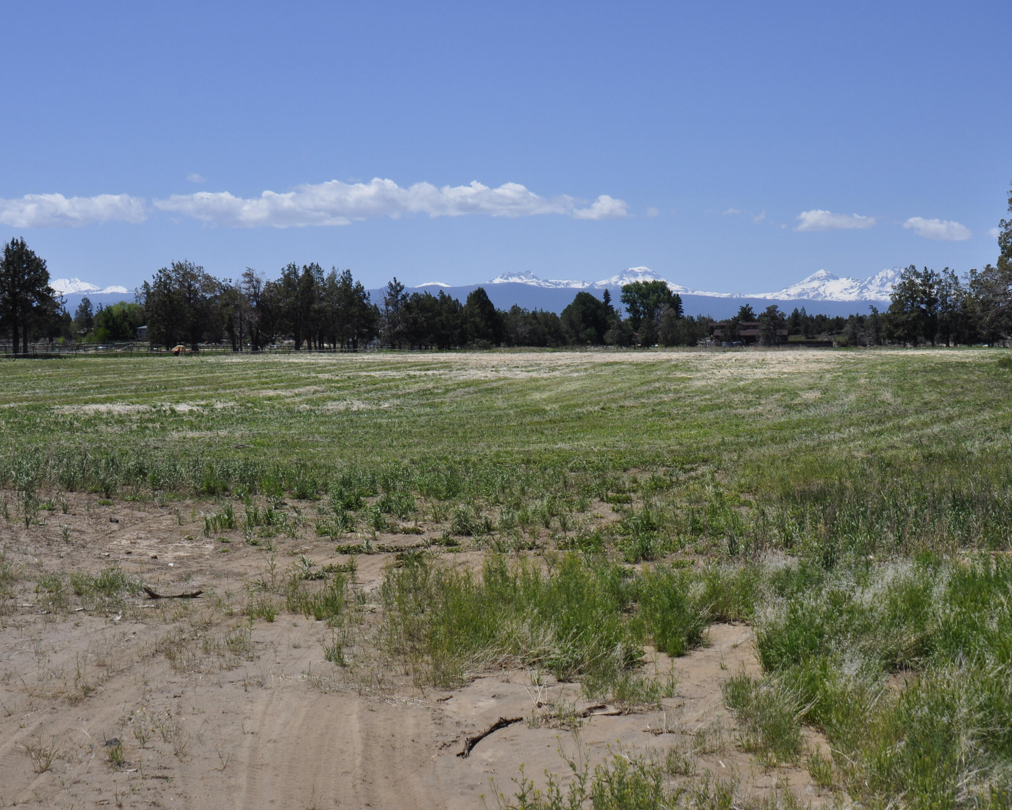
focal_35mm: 48
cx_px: 559
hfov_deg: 38.7
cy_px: 403
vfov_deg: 31.4
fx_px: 1437
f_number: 10
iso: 200
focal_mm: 28
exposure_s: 1/320
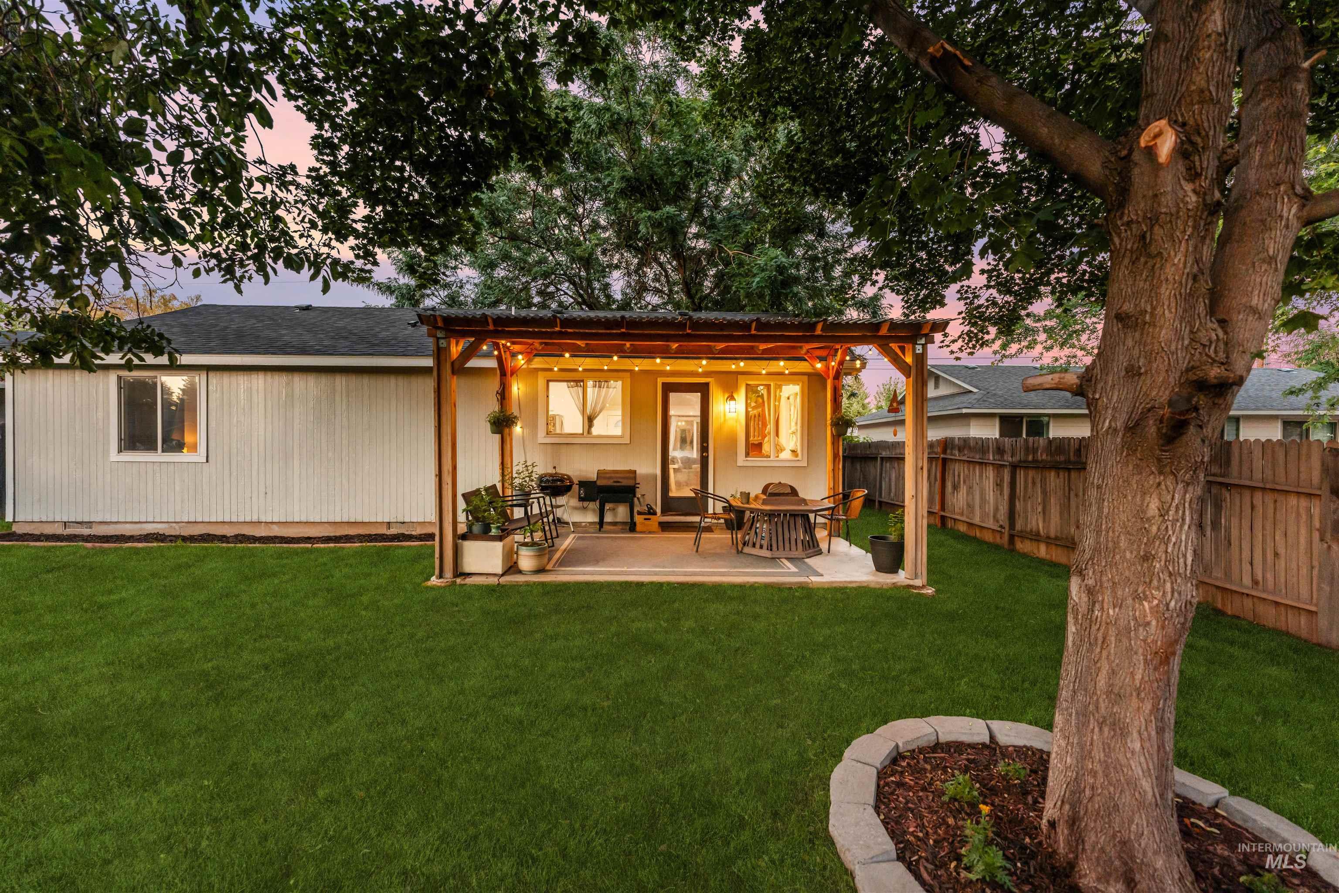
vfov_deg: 78.8
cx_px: 670
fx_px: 543
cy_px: 446
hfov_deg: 101.9
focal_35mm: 15
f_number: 2.8
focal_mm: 14.6
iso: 800
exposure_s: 1/200
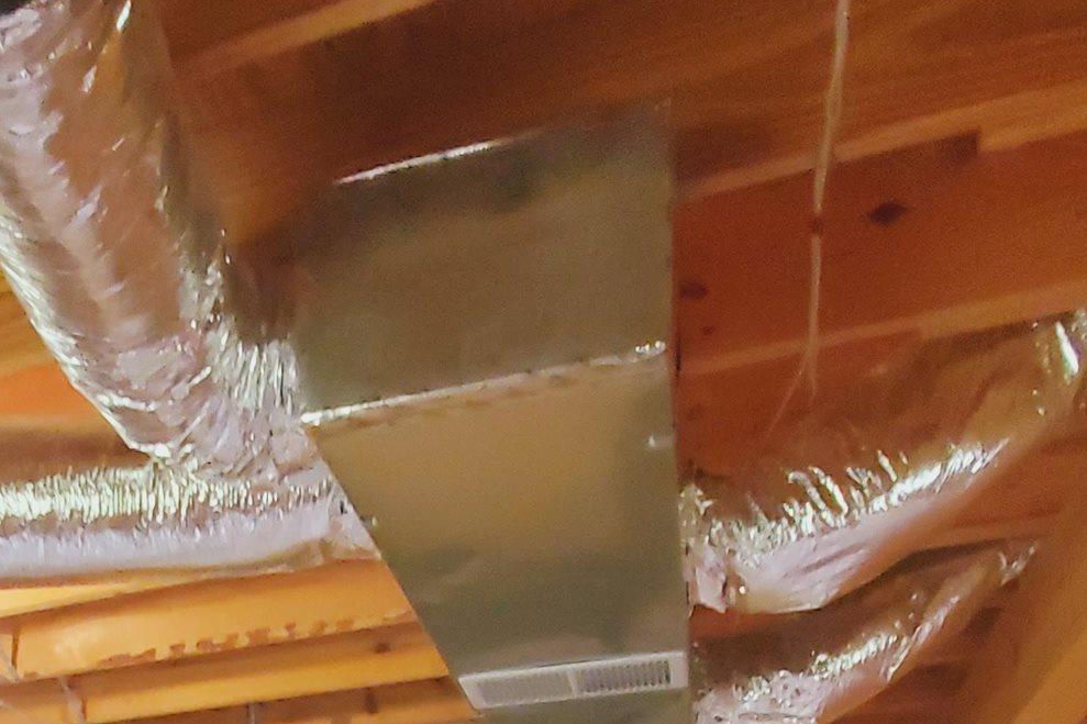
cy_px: 1205
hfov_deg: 43.7
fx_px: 1268
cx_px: 185
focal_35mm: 42
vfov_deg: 22.8
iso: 640
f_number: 2.2
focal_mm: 1.8
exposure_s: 1/30
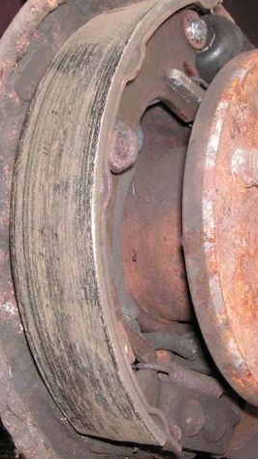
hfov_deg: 21.4
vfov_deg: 37.2
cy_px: 231
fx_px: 681
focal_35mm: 56
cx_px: 170
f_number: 6.6
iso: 160
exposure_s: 1/45
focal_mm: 6.3
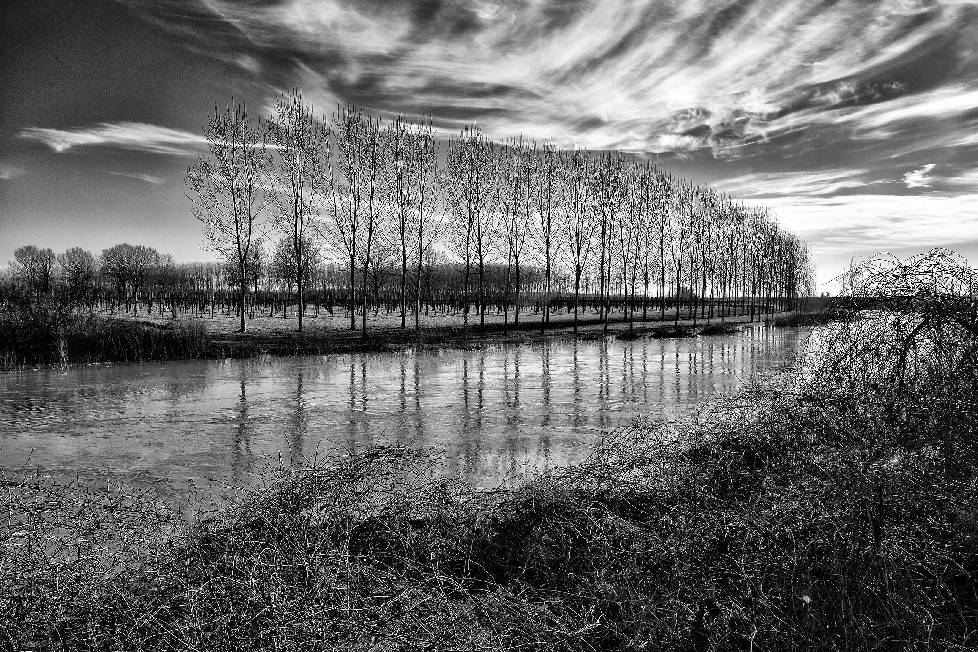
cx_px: 495
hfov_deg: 65.5
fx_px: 761
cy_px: 314
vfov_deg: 46.4
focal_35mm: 28
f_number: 11
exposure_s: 1/200
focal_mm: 18
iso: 100
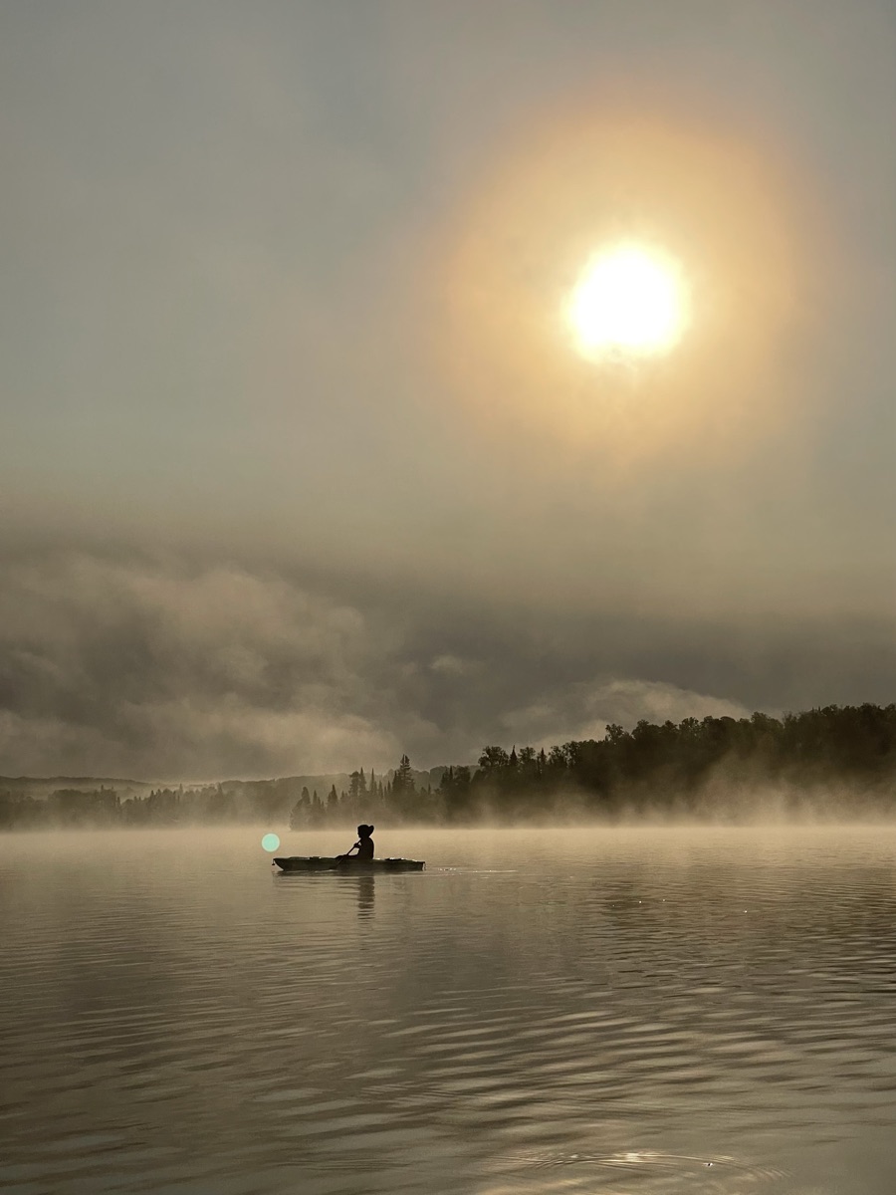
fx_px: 1795
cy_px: 598
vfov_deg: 36.8
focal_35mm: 52
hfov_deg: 28.0
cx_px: 448
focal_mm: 6
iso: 32
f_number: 2
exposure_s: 1/23810
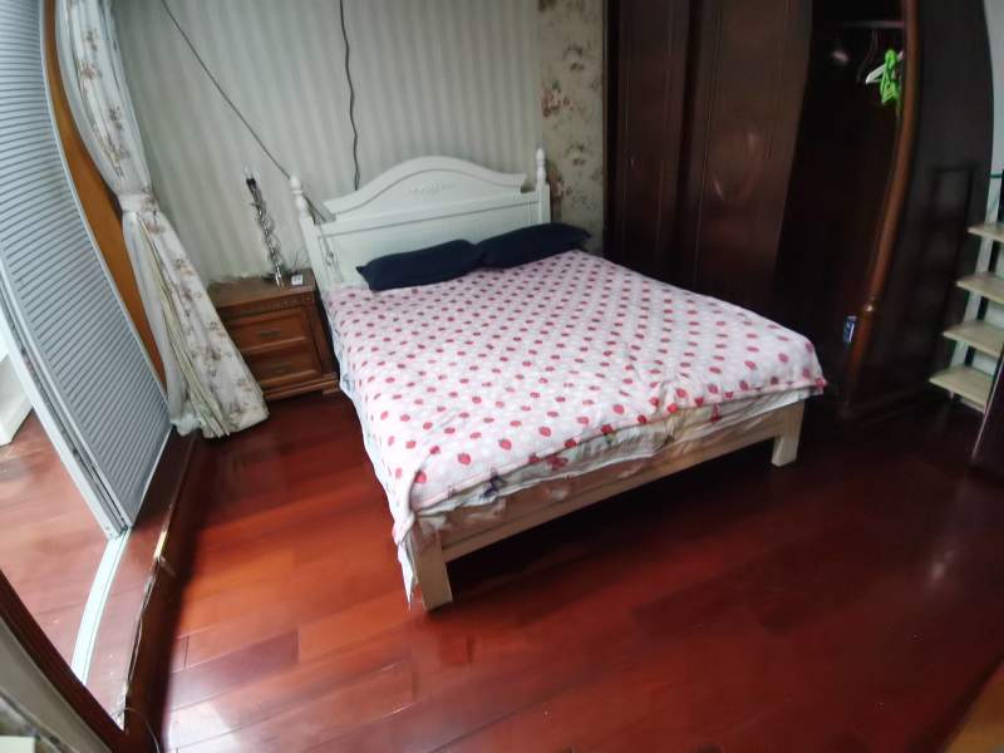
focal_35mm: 17
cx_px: 502
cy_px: 376
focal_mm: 1.78
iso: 500
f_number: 2.4
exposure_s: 1/20
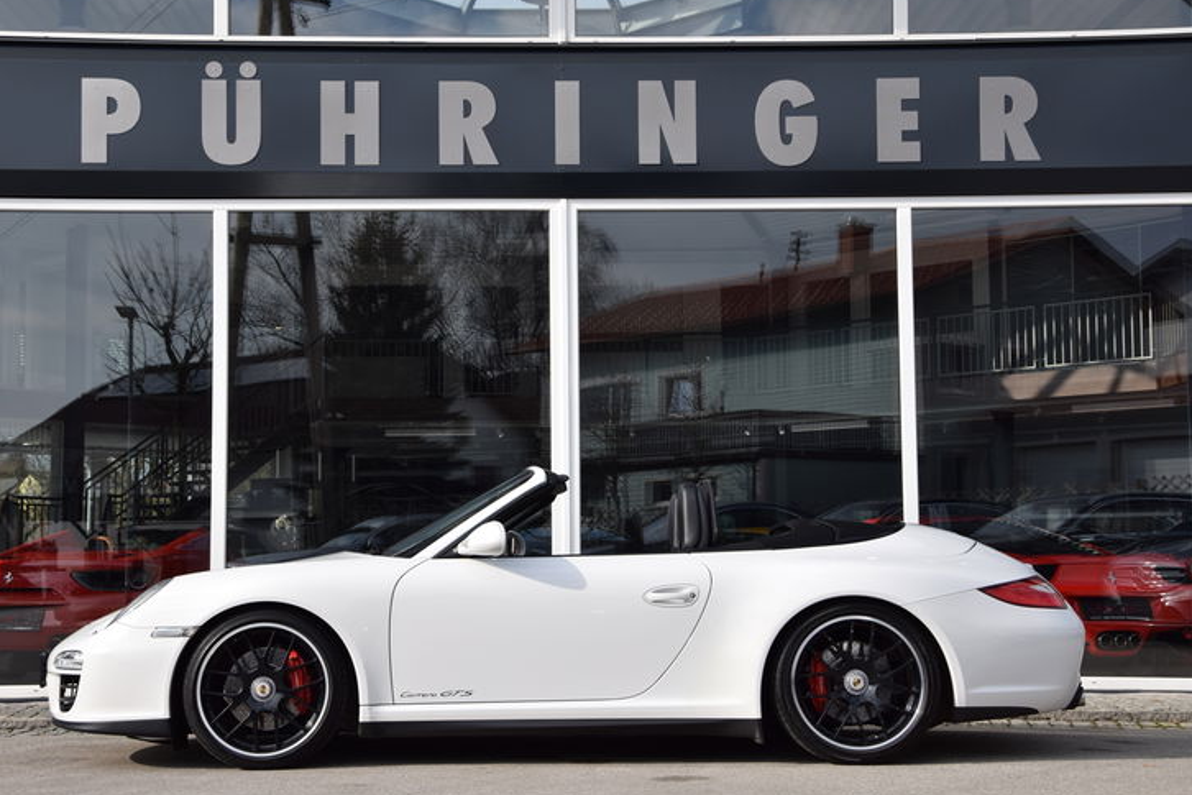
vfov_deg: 24.4
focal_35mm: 56
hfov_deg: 35.9
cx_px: 565
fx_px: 1838
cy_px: 396
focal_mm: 35
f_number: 10
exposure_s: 1/400
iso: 200
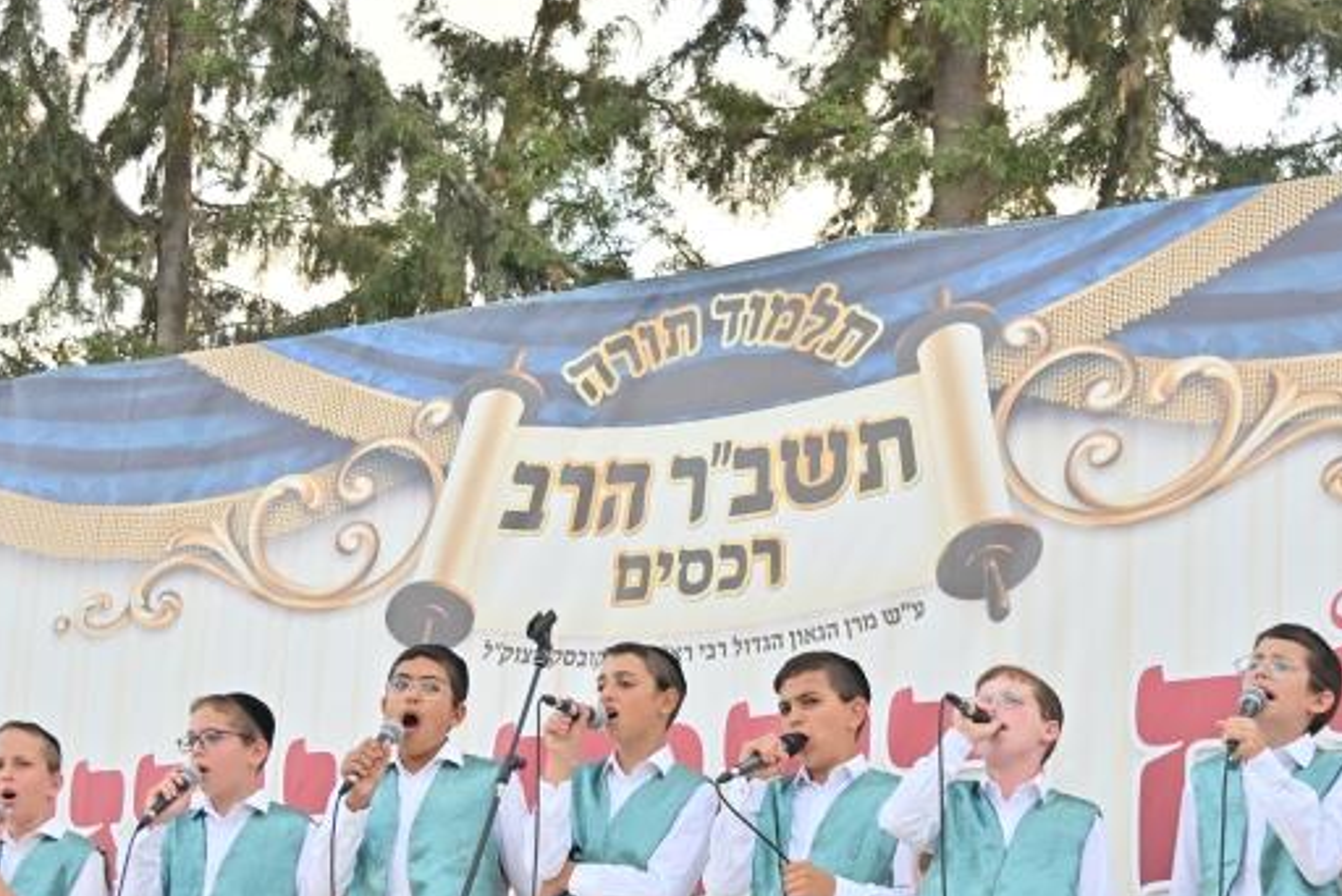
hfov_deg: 22.1
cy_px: 853
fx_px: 3431
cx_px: 603
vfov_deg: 14.7
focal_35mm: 92
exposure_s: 1/500
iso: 400
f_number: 4
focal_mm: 46
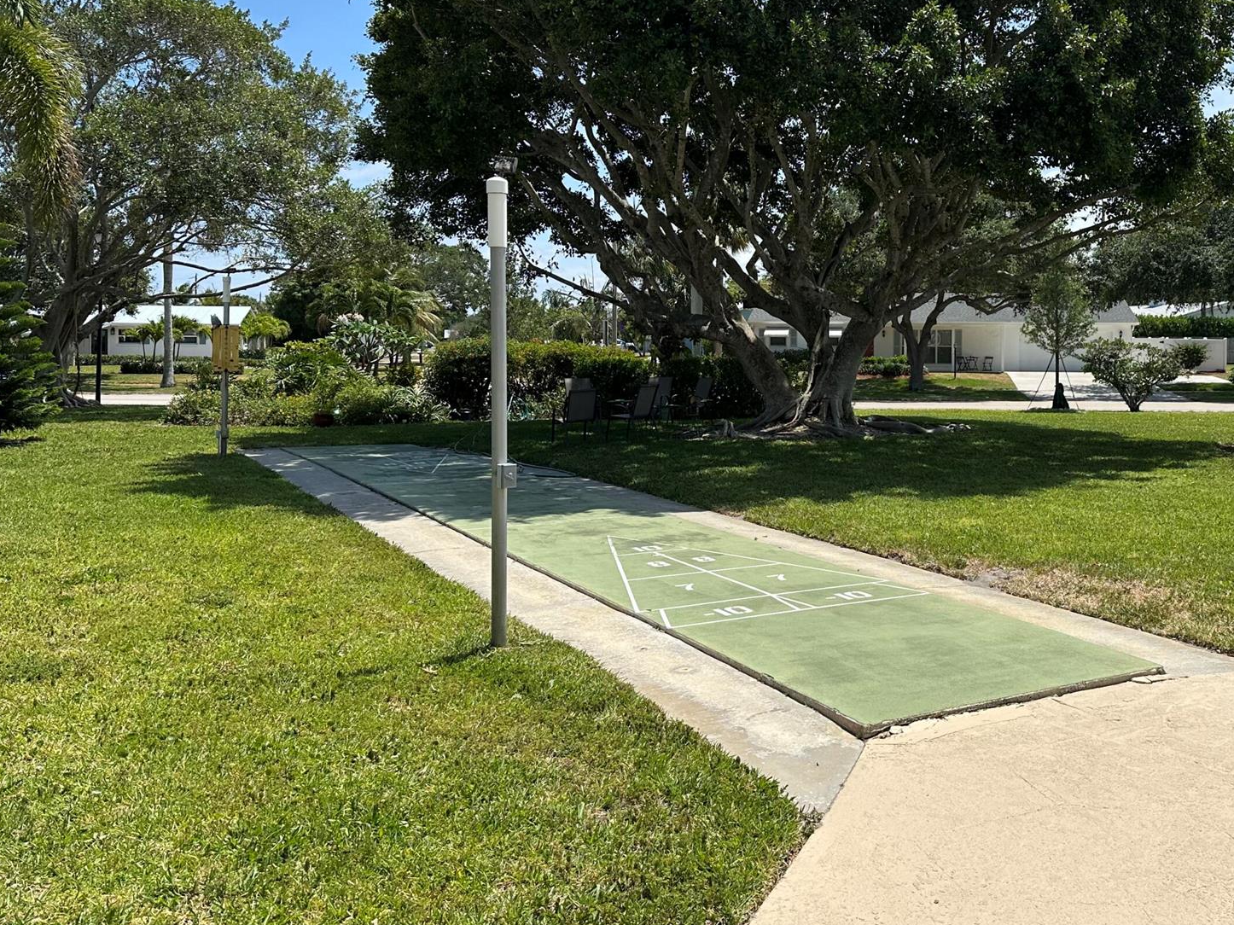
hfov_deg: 52.4
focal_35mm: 34
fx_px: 1212
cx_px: 866
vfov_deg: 41.5
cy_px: 349
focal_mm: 6.86
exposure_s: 1/5263
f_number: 1.78
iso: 80
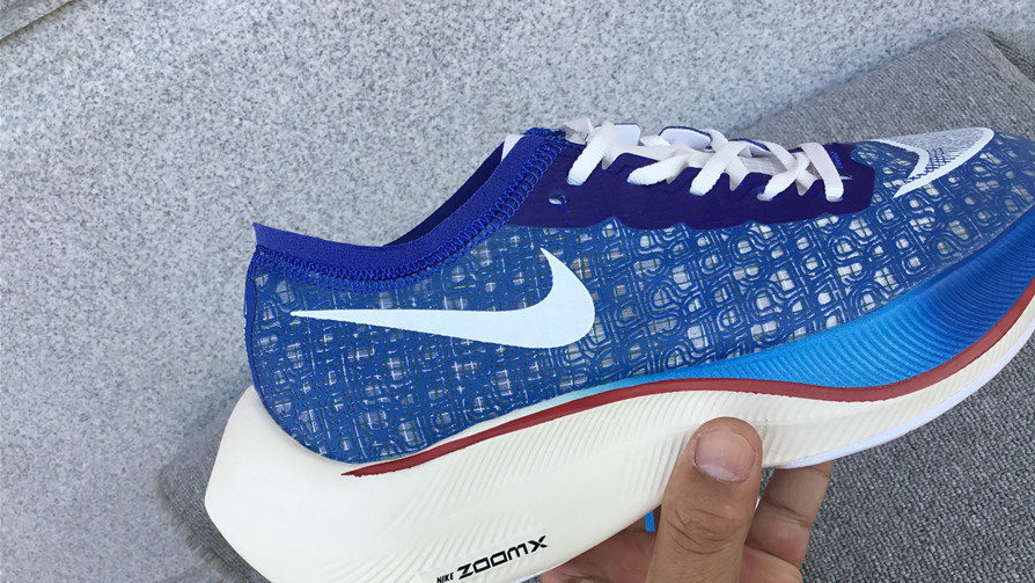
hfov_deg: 58.0
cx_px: 520
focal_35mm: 34
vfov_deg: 34.4
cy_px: 374
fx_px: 933
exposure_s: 1/307
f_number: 2.4
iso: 25
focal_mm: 3.3
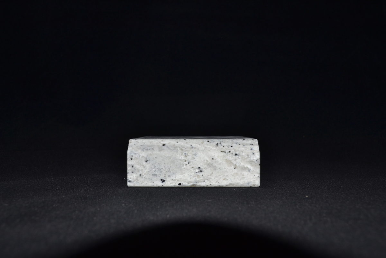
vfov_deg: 40.0
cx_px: 193
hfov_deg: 57.2
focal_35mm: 33
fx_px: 354
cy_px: 129
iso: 100
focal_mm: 22
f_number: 8
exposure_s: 1/60
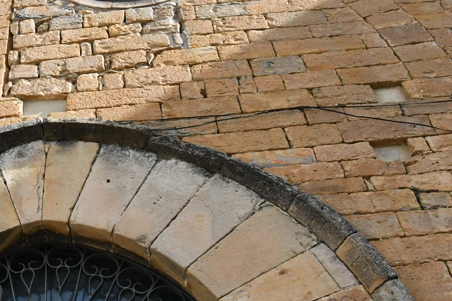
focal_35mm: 55
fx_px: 691
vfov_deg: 24.6
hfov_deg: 35.0
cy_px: 142
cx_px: 82
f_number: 16
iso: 2000
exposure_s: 1/1000
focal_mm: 18
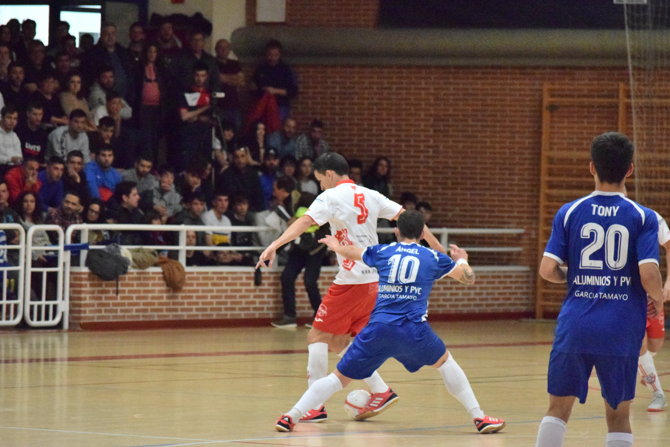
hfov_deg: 9.1
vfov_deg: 6.1
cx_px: 335
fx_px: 4187
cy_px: 224
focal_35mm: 225
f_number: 5
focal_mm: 150
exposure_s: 1/1250
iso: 12800
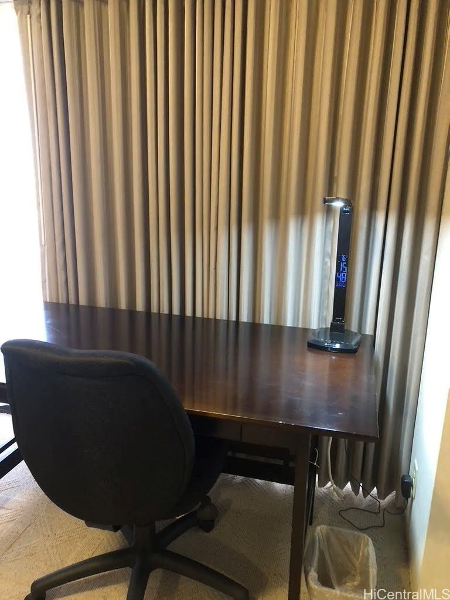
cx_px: 225
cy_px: 300
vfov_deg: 63.4
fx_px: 485
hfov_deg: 49.7
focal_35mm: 28
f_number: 1.8
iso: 80
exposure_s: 1/5
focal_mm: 3.99
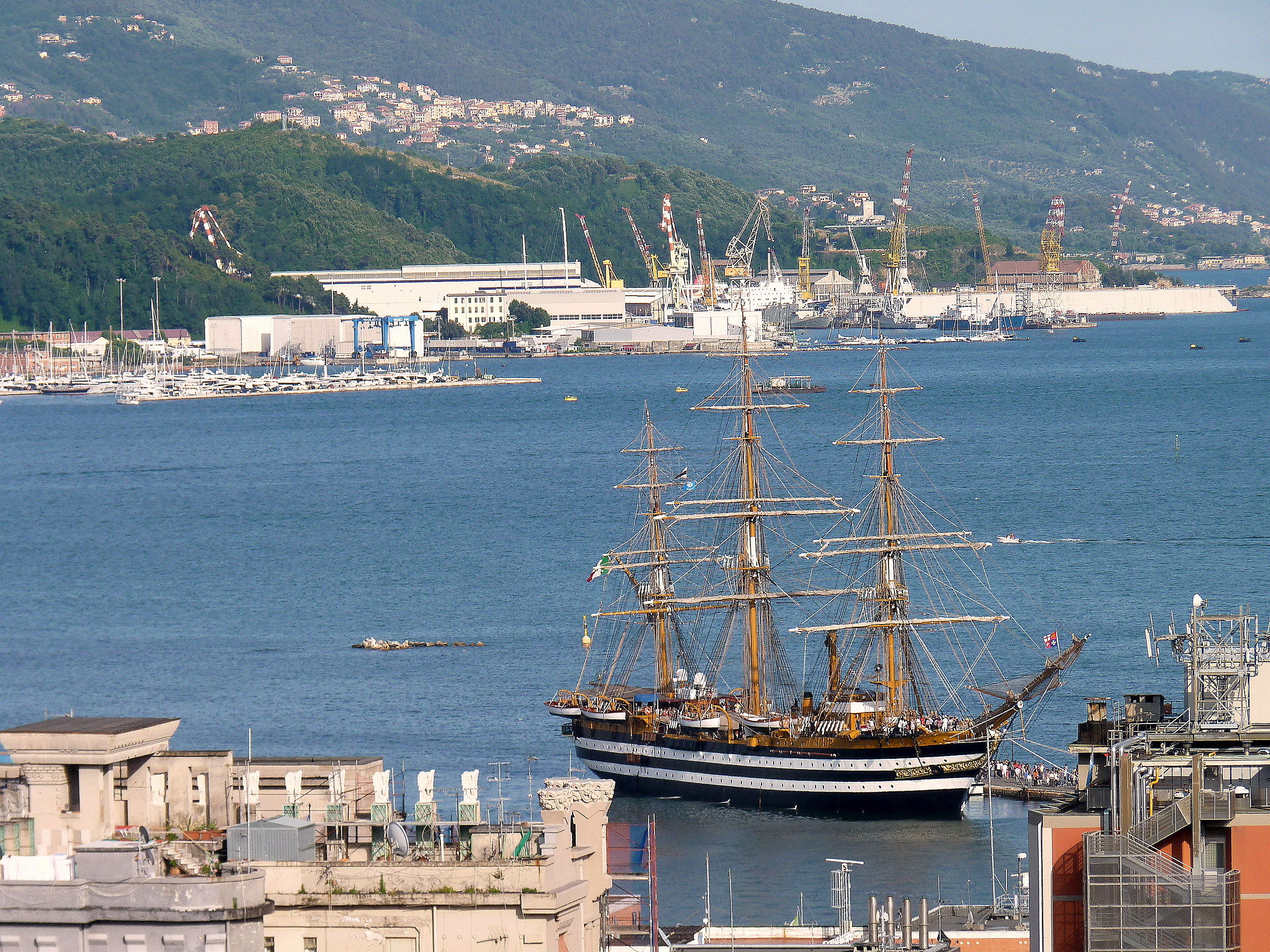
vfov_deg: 6.4
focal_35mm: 232
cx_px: 635
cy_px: 476
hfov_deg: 8.5
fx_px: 8512
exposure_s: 1/320
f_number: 5.6
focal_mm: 41.2
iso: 80
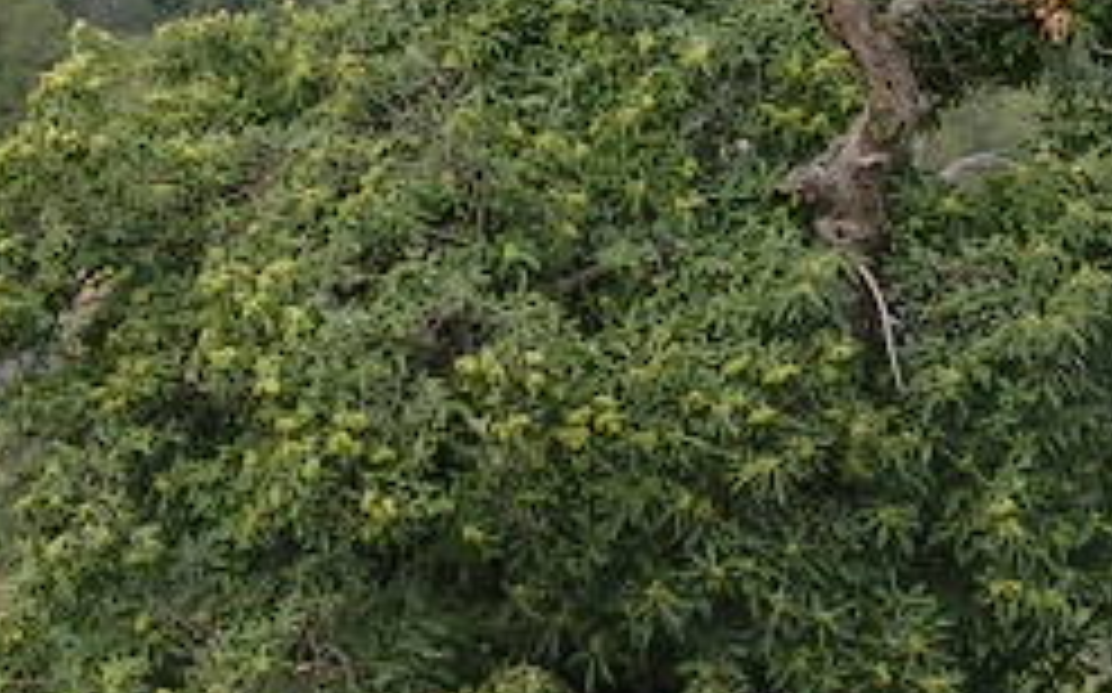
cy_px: -140
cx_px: 657
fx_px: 4664
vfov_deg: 8.4
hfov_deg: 13.6
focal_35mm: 154
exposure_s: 1/195
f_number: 4.8
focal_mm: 5.4
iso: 50
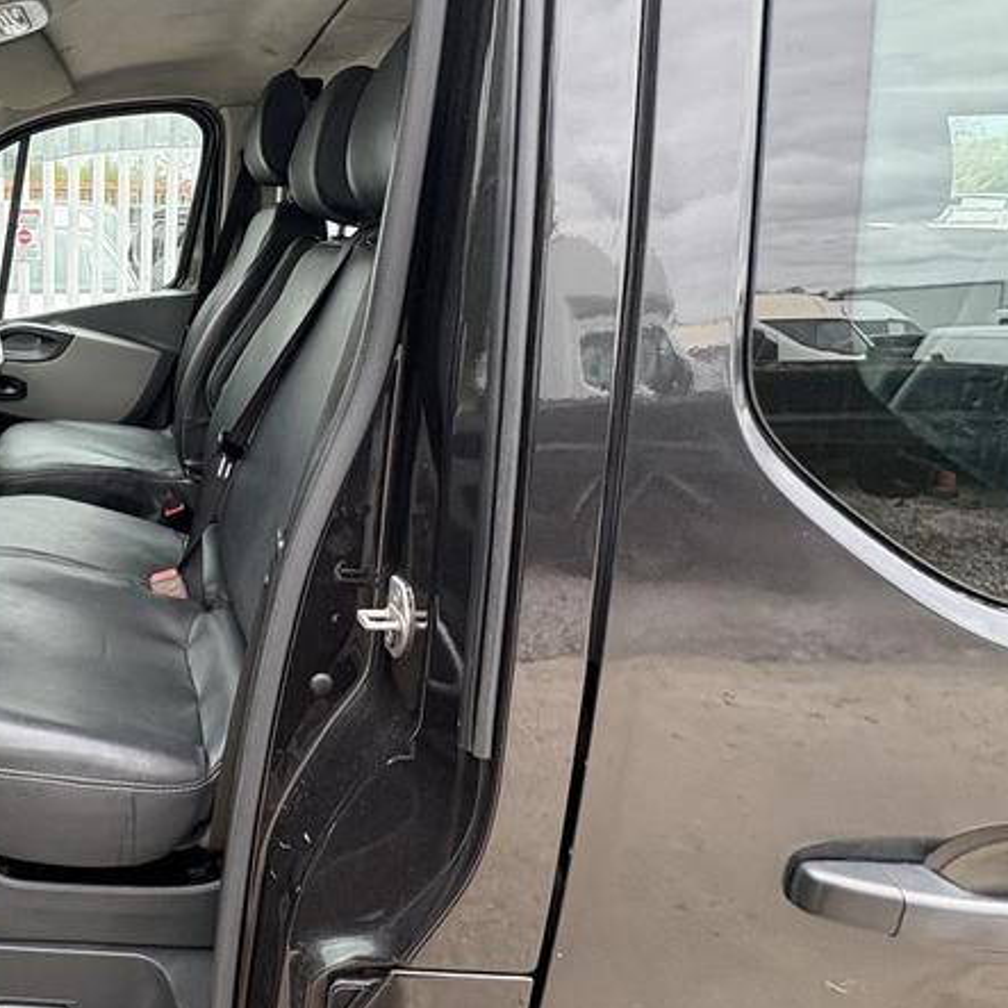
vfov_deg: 62.7
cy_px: 435
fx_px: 824
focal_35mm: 25
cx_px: 82
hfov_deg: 54.0
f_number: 2.2
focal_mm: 2.22
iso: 80
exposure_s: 1/136
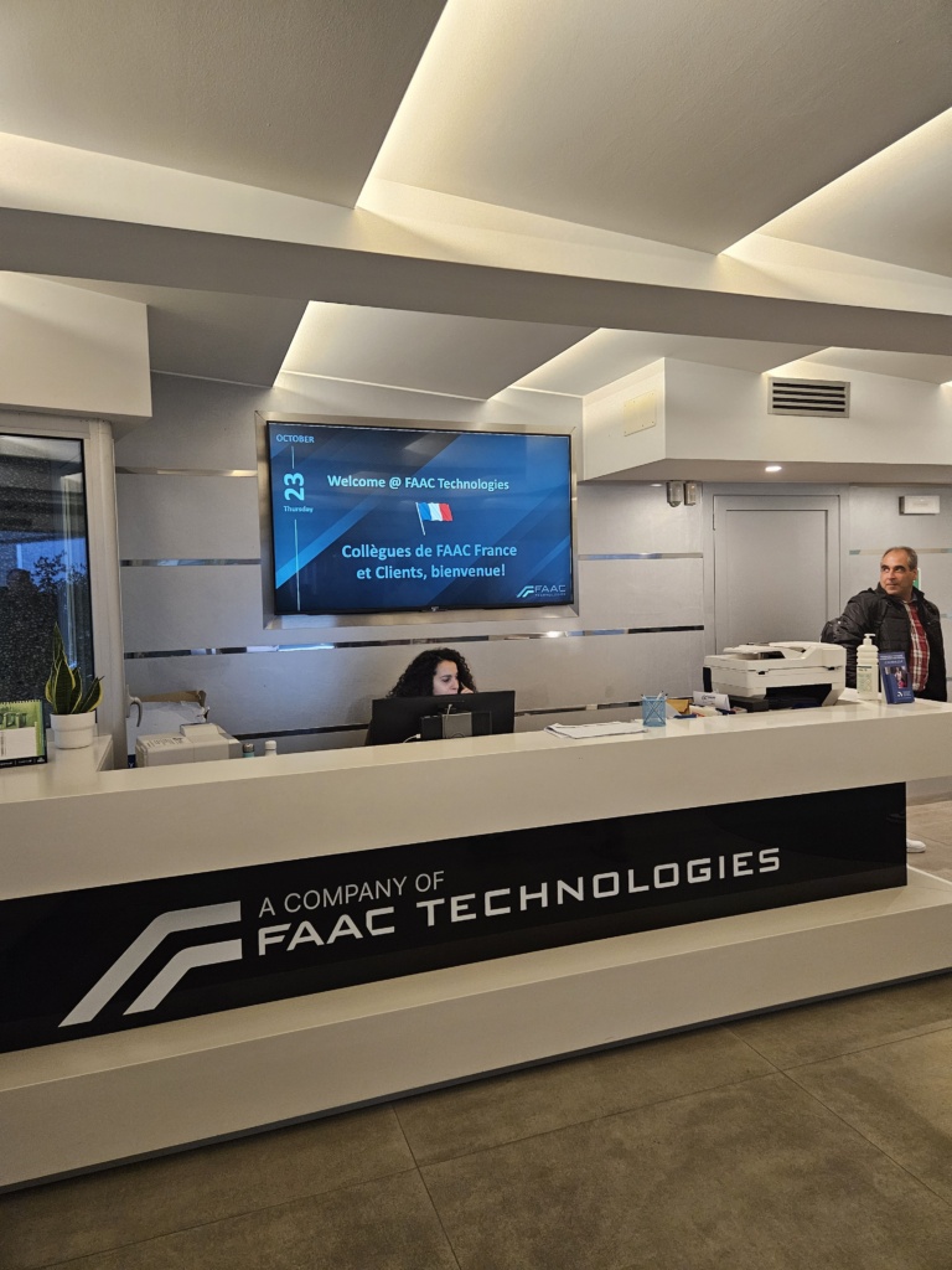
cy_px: 635
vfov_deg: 73.9
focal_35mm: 23
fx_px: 843
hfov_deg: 58.9
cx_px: 476
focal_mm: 5.4
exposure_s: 1/100
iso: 500
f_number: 1.8
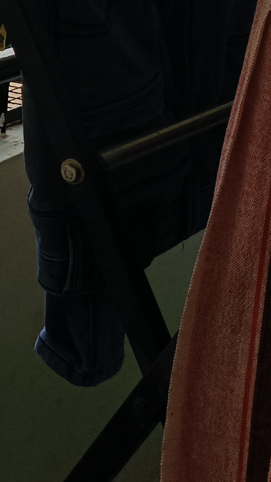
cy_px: -82
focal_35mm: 100
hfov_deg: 10.9
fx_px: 1277
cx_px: -294
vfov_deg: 20.1
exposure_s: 1/1497
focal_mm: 4.94
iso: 66
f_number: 1.5
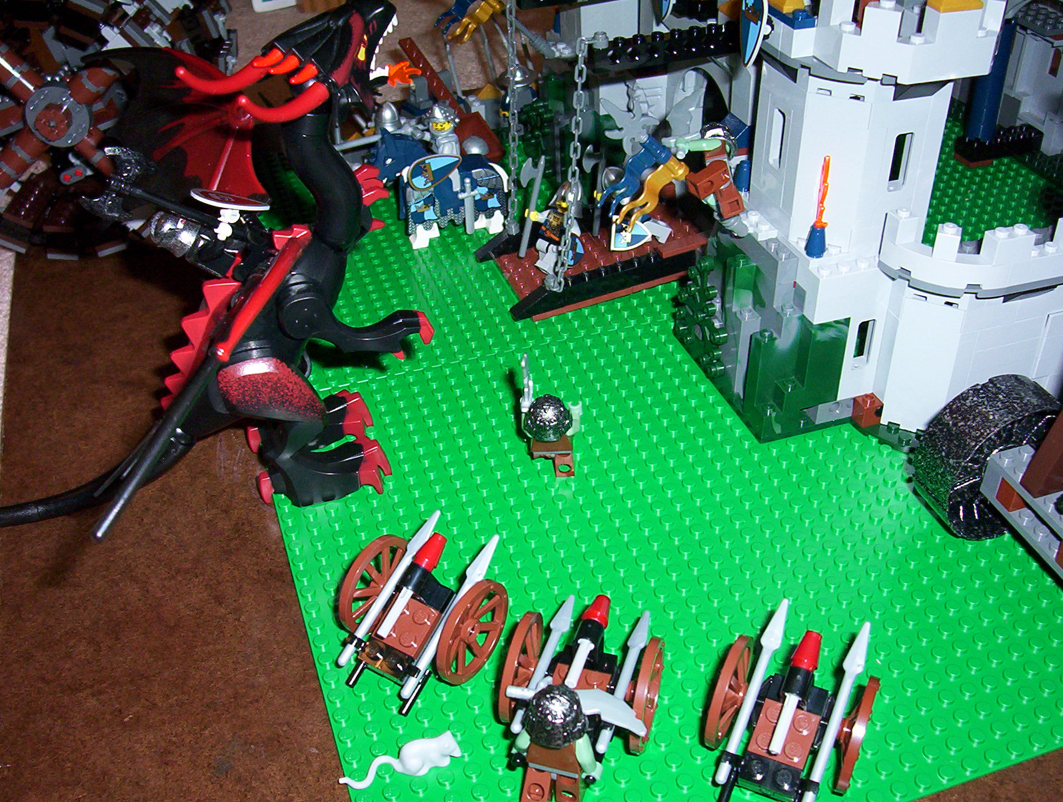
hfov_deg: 42.9
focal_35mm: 44
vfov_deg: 33.0
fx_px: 1354
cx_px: 521
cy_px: 410
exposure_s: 1/60
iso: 140
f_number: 2.73
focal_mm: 5.77
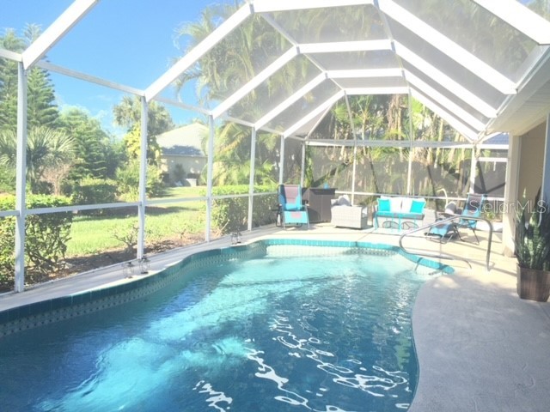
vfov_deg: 48.2
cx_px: 275
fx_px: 461
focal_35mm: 29
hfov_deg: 61.7
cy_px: 206
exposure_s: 1/557
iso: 32
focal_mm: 4.15
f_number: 2.2
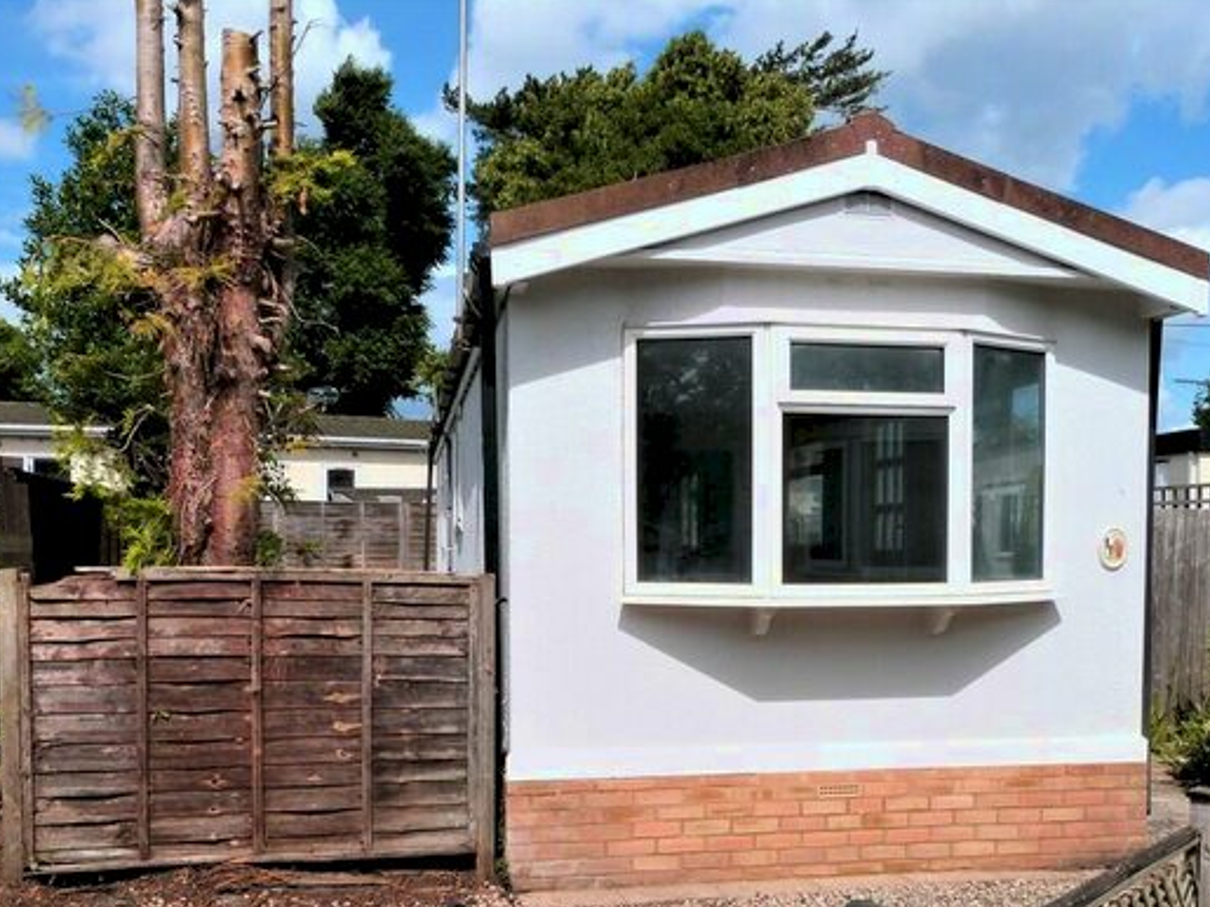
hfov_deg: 53.9
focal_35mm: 34
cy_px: 612
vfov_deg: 41.2
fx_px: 1188
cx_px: 639
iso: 100
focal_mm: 4.5
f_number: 5.6
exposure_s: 1/640
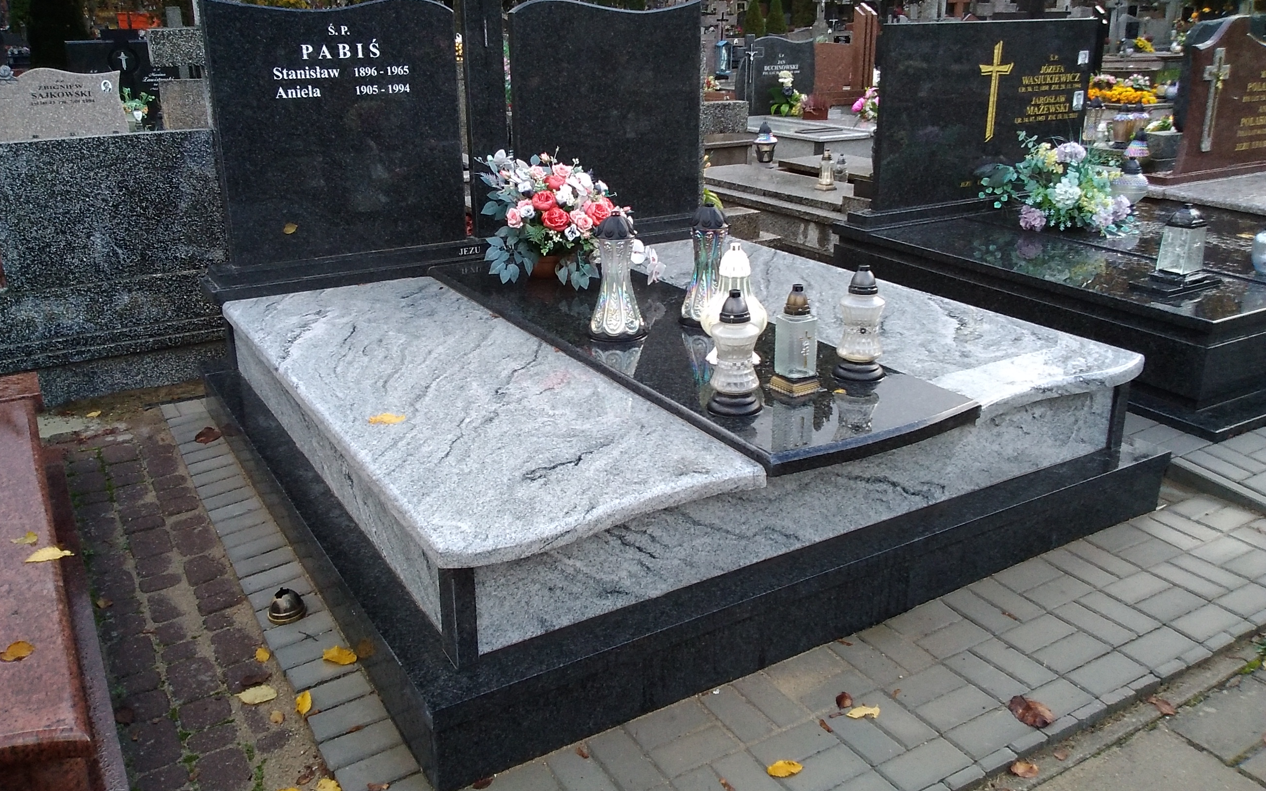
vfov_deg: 40.5
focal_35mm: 31
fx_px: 1070
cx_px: 634
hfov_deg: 61.2
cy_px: 348
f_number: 2.4
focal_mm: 2.39
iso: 161
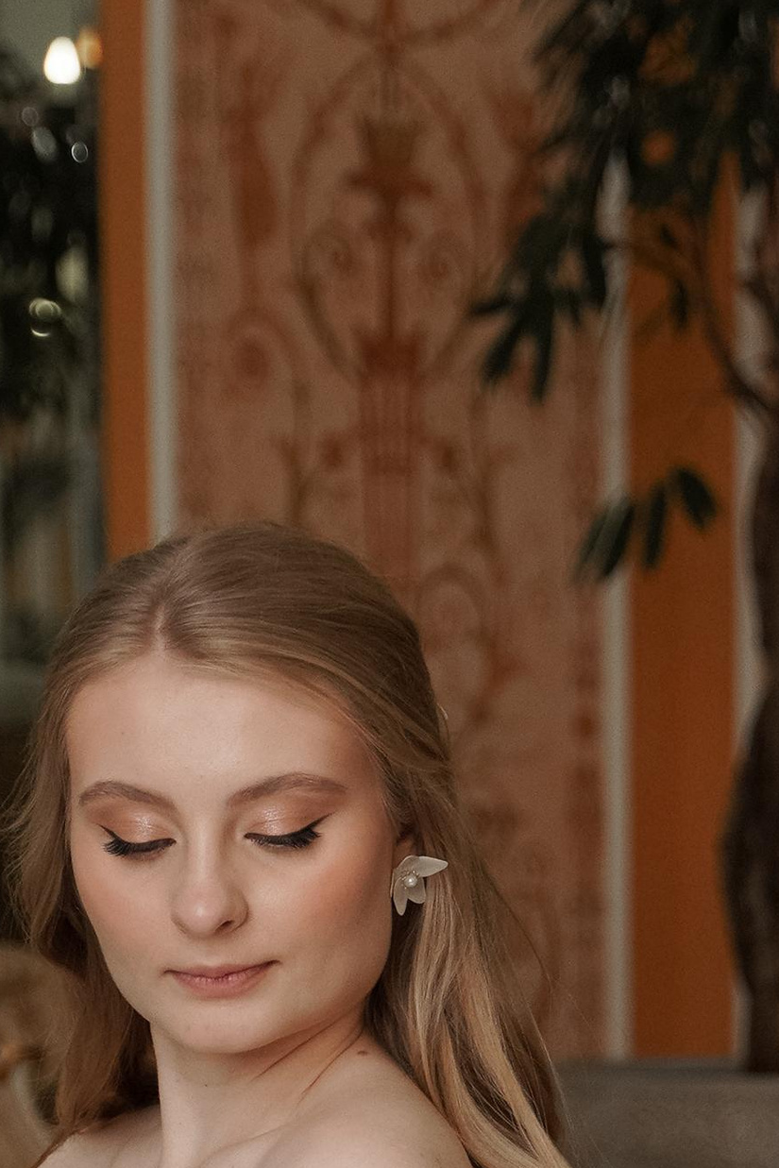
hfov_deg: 9.2
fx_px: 4835
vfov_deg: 13.3
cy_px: 1526
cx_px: 254
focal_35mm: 149
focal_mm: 48
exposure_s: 1/2000
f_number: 2.8
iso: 1000
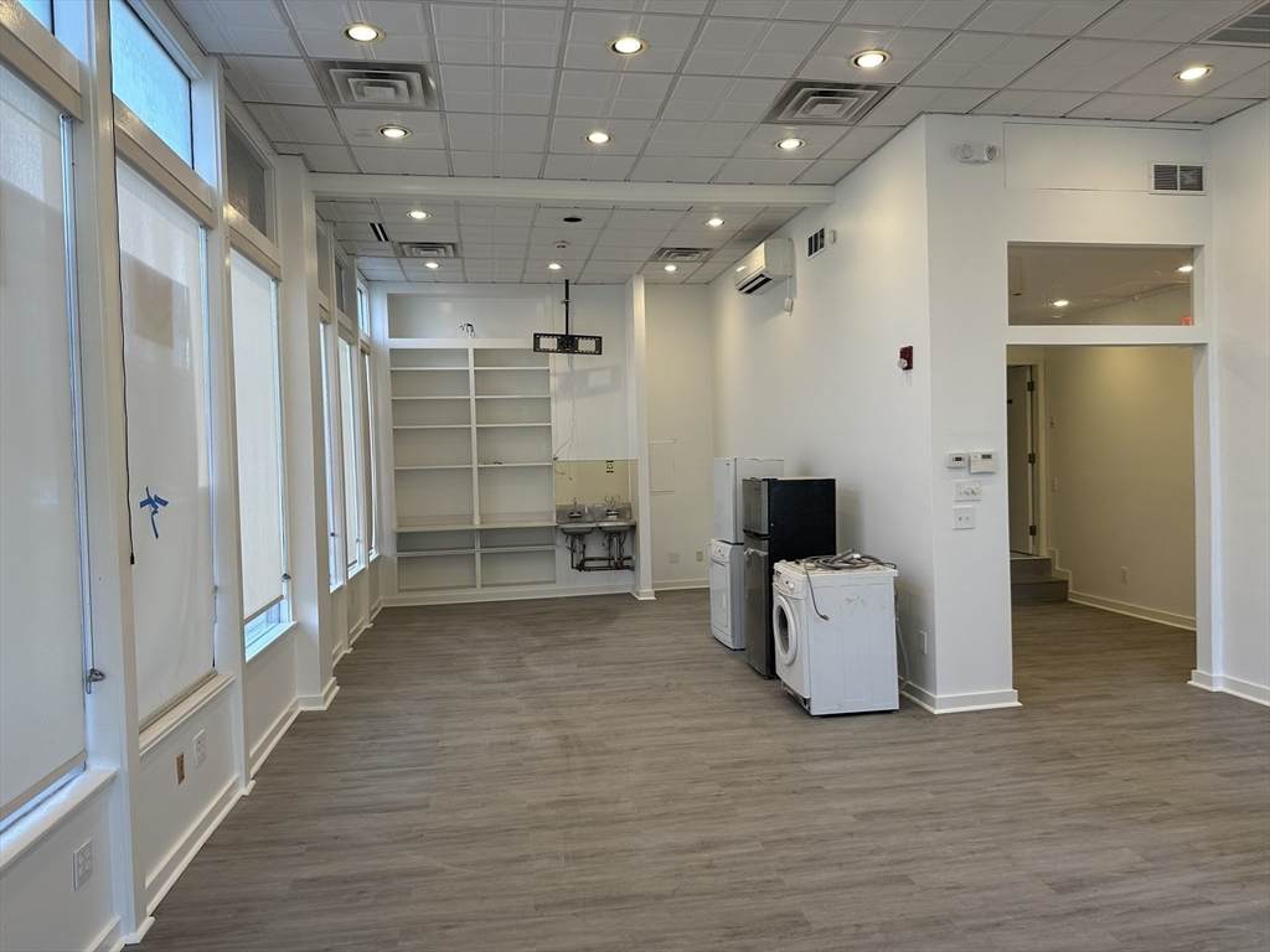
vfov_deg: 56.8
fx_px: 881
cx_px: 635
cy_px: 476
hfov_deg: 71.6
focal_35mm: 24
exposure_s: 1/146
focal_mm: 6.86
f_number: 1.78
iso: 100
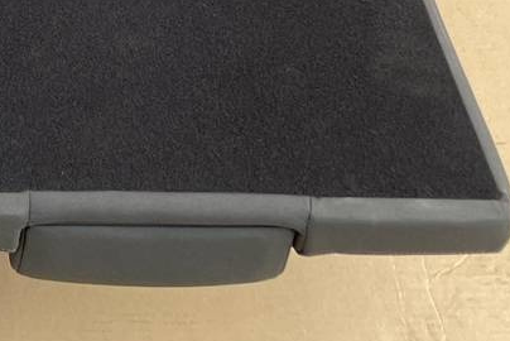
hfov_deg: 17.7
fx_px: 1517
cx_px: -181
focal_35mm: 107
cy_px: -448
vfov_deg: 11.0
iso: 32
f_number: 1.6
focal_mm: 4.2
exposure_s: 1/121
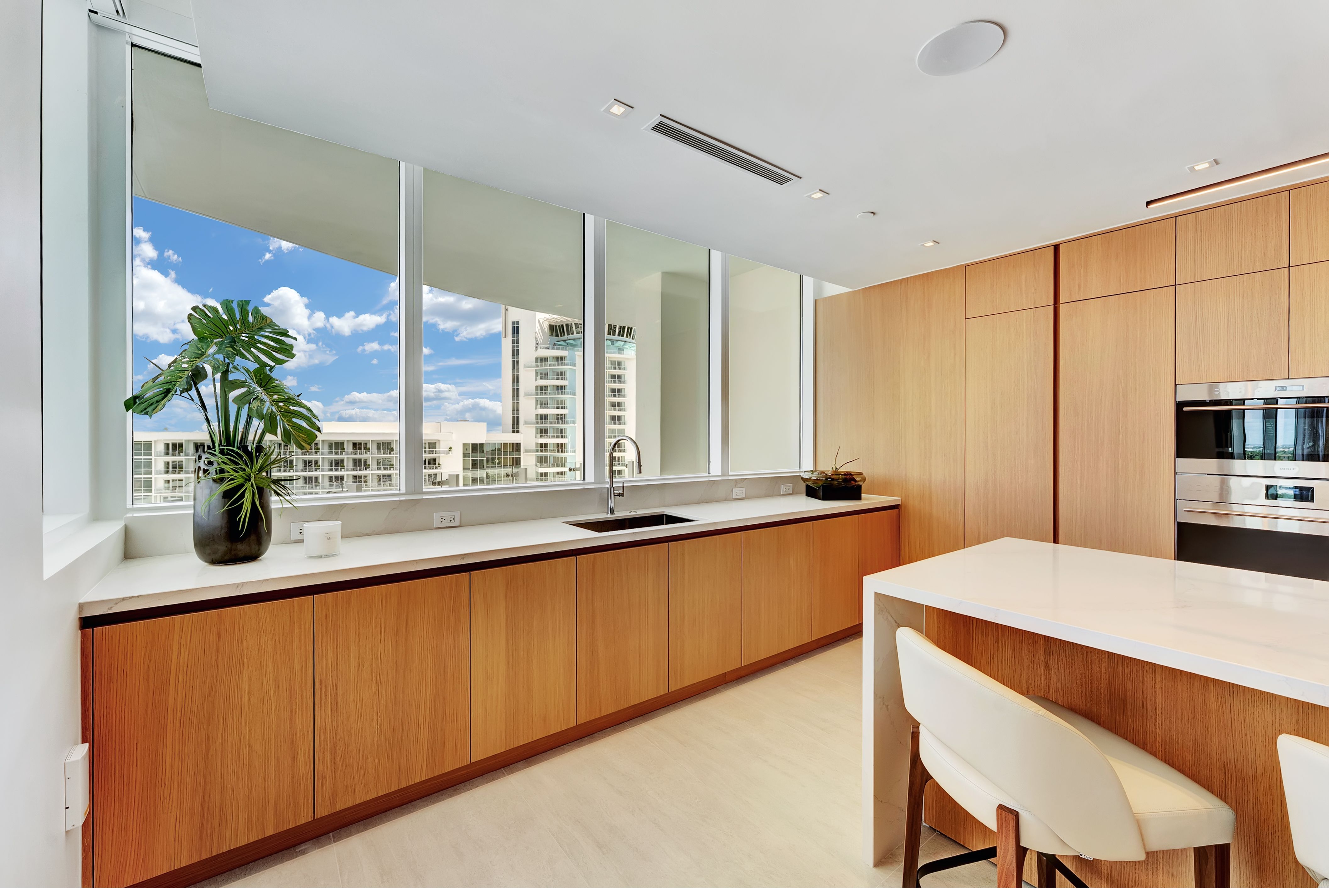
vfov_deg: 81.3
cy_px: 444
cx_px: 664
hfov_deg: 104.2
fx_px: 517
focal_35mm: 14
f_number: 10
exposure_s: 1/200
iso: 320
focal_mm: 14
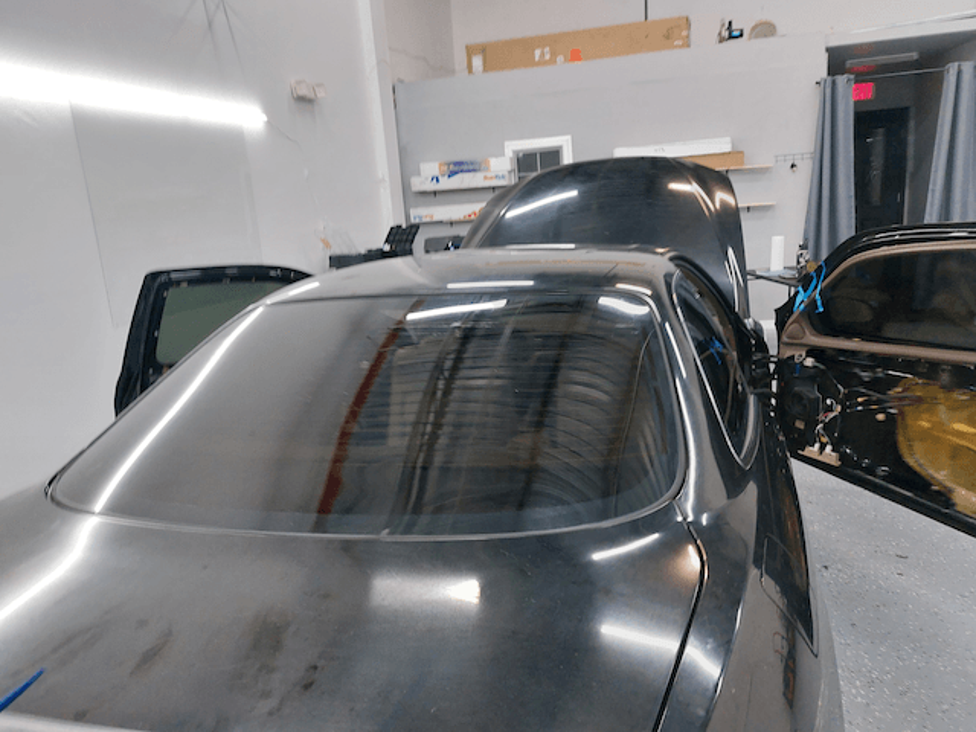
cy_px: 366
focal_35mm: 24
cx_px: 488
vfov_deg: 56.8
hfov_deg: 71.6
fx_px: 677
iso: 320
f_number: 1.8
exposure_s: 1/60
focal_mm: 5.23
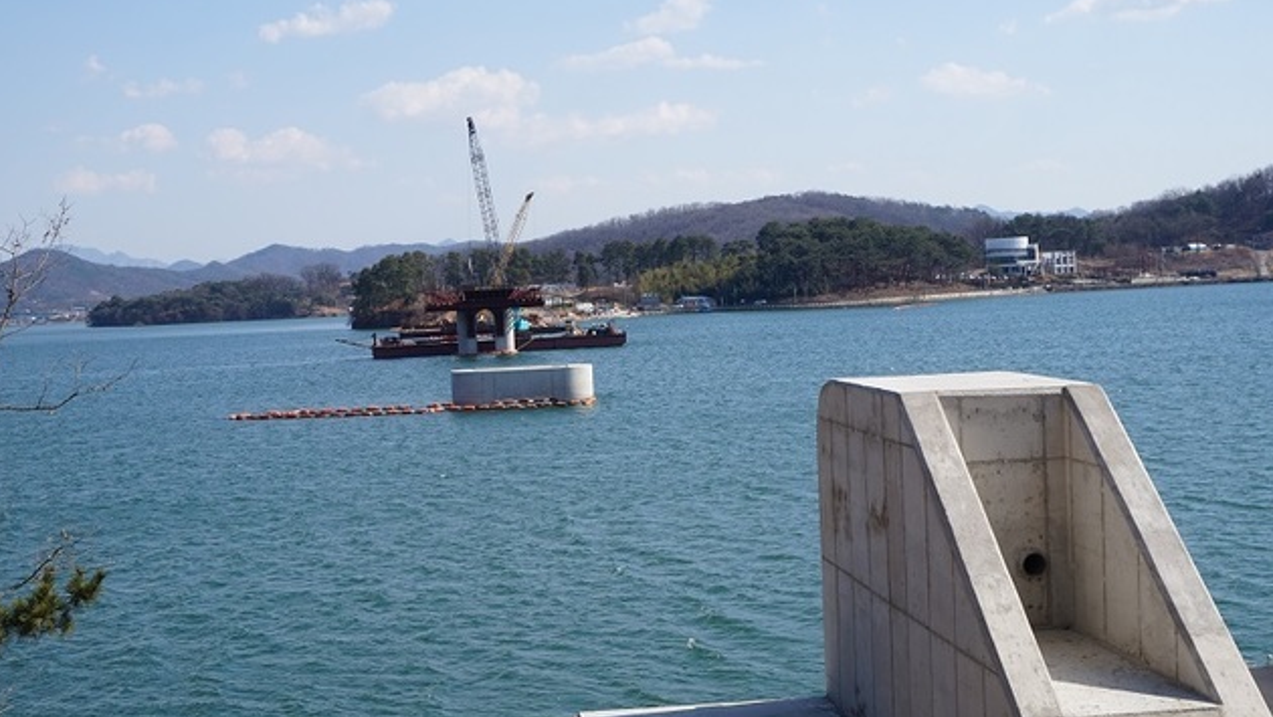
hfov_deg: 39.5
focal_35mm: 53
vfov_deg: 22.8
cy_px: 409
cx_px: 629
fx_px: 1774
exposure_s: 1/80
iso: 100
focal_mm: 33
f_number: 14
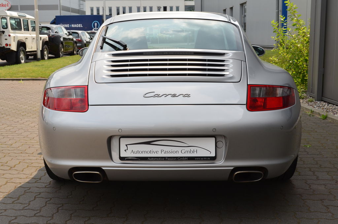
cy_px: 112
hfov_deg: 41.2
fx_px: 450
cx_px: 169
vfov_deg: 27.9
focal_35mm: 48
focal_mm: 32
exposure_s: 1/250
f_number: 10
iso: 400
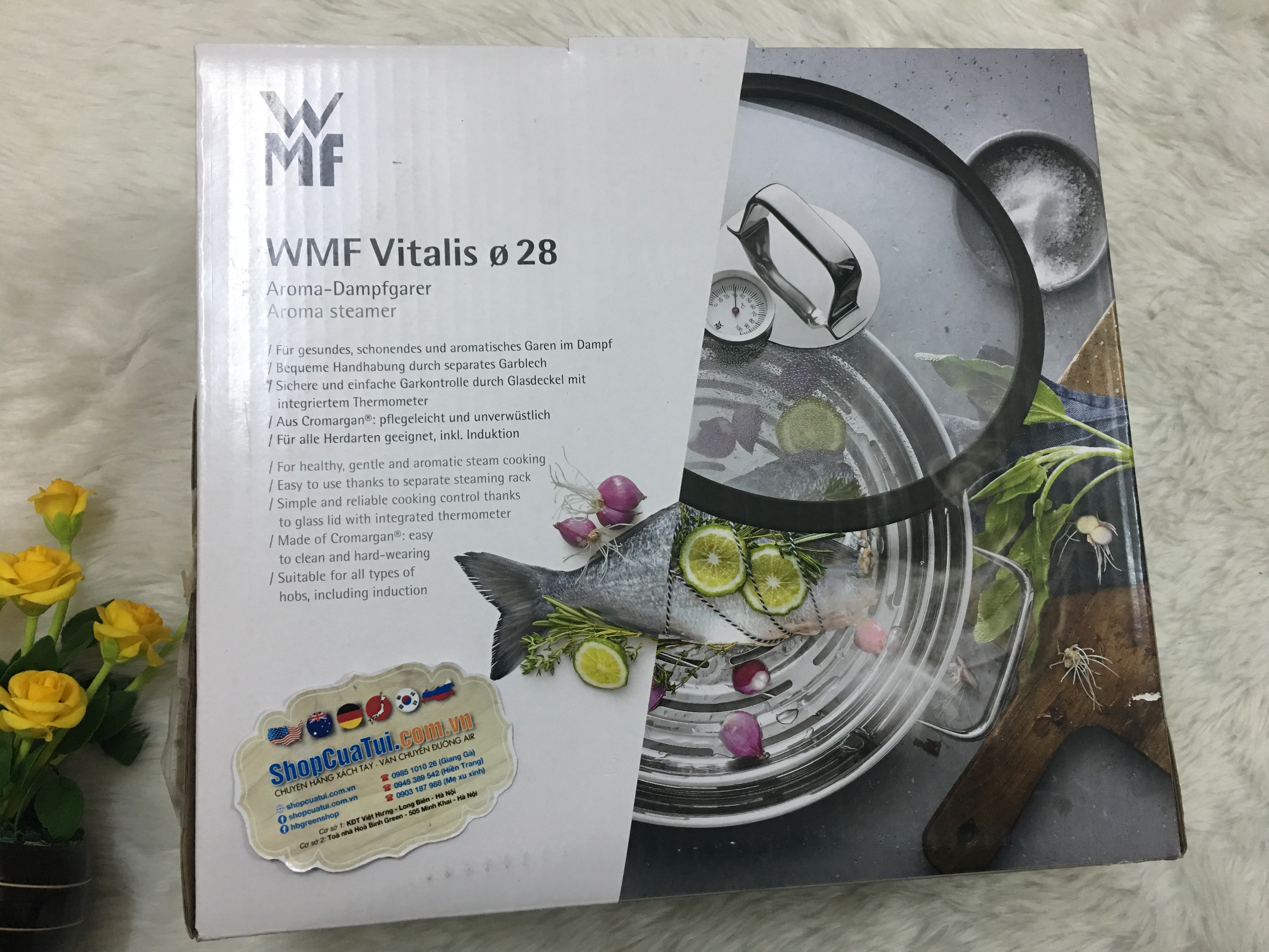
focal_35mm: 29
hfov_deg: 61.7
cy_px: 476
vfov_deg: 48.2
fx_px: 1063
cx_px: 634
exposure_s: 1/17
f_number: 2.2
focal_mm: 4.15
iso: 80
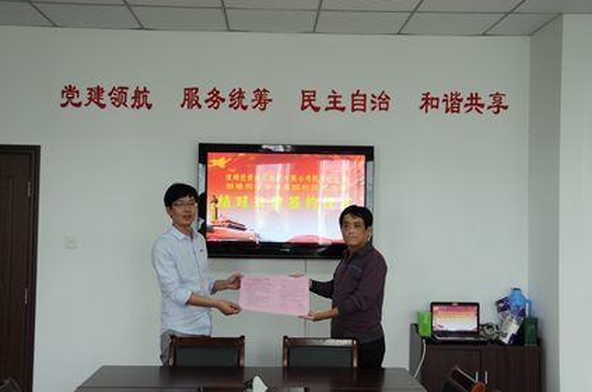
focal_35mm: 47
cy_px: 197
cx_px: 288
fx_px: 764
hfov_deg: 42.4
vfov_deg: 28.8
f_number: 4
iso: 200
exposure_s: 1/30
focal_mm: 29
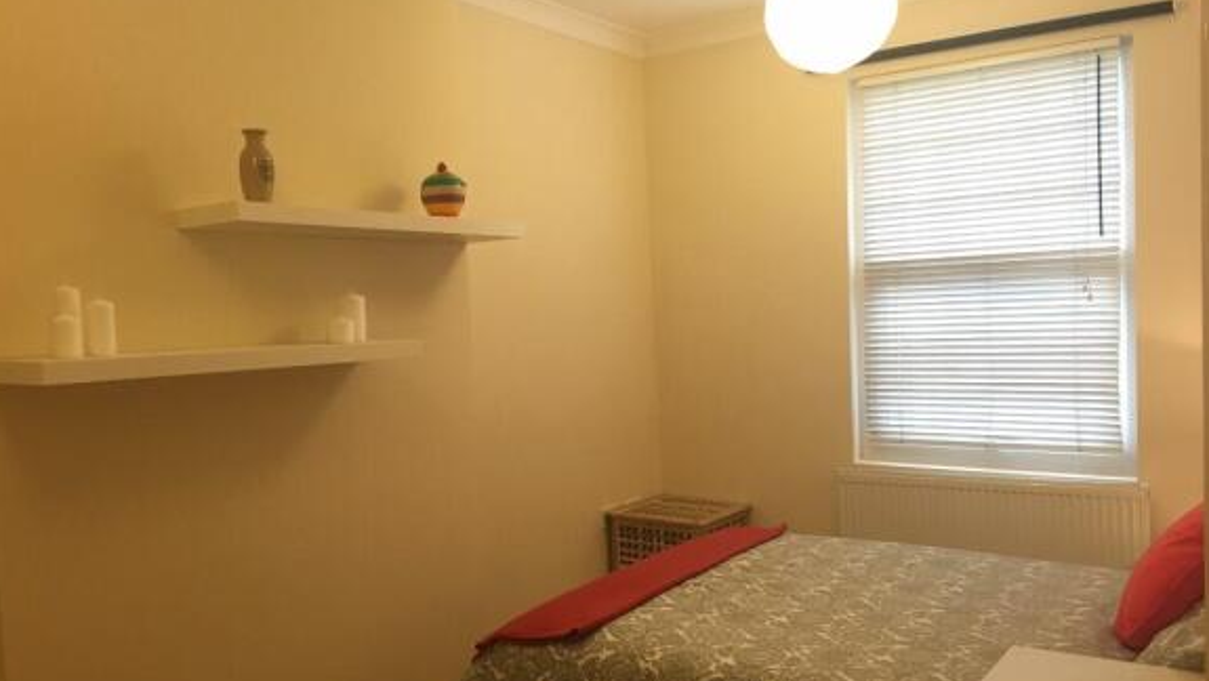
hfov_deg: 61.0
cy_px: 365
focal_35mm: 32
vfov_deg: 36.7
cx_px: 602
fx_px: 1026
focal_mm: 4.15
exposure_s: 1/33
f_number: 2.2
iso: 125
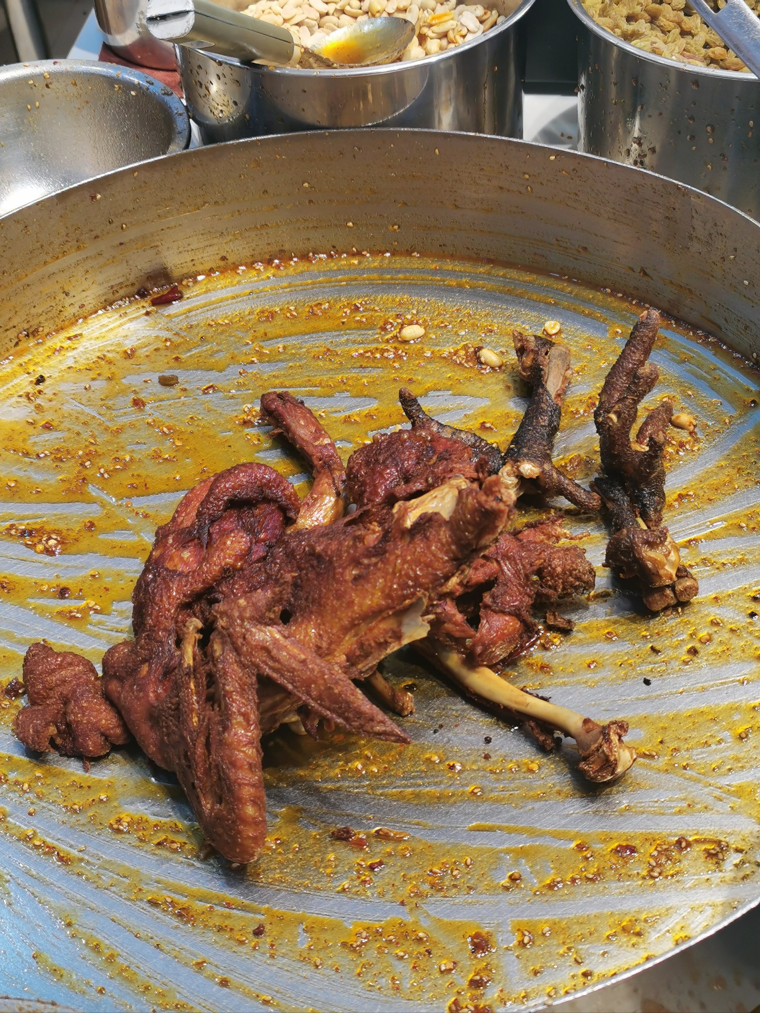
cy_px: 506
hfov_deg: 27.5
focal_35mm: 53
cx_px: 380
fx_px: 1552
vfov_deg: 36.2
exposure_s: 1/100
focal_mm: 5.58
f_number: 1.8
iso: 64
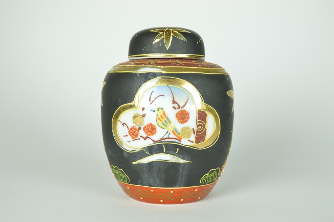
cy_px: 111
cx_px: 167
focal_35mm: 51
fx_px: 473
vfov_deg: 26.4
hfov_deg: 38.9
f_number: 6.3
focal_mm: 34
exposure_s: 1/160
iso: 100
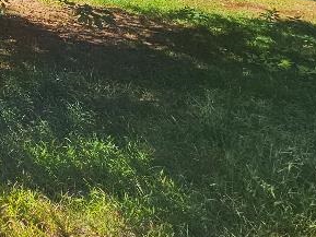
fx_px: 420
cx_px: -160
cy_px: -121
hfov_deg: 27.7
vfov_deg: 24.4
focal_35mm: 46
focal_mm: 2.2
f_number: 2.2
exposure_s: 1/1129
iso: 50
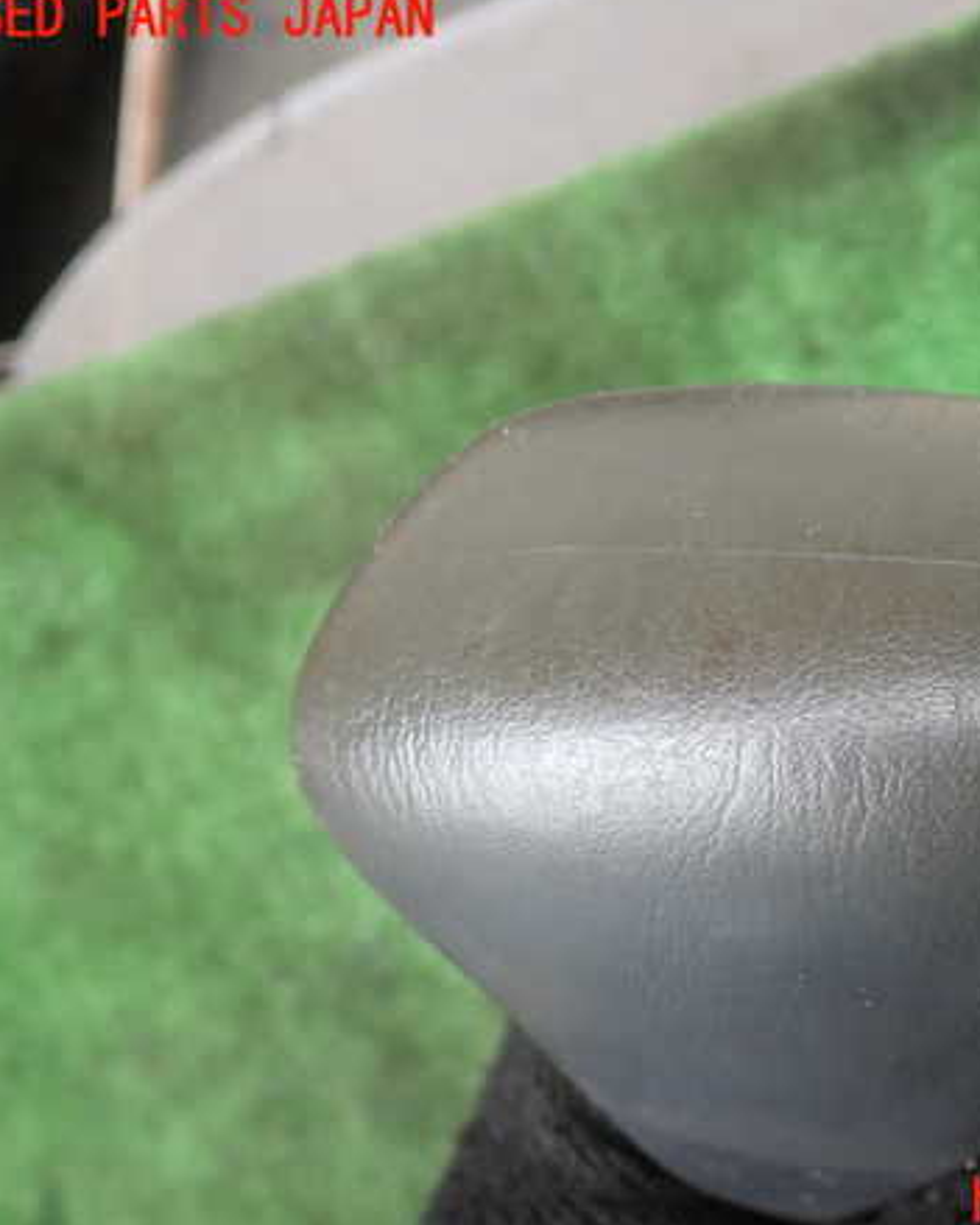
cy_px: 611
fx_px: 1451
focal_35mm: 40
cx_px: 765
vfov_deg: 45.8
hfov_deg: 36.2
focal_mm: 5.4
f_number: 2.3
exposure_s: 1/60
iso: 160
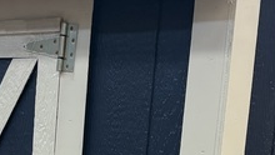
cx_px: 95
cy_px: 340
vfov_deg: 8.6
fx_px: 963
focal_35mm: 132
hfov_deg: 16.2
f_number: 1.6
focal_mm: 5.96
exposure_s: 1/120
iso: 100
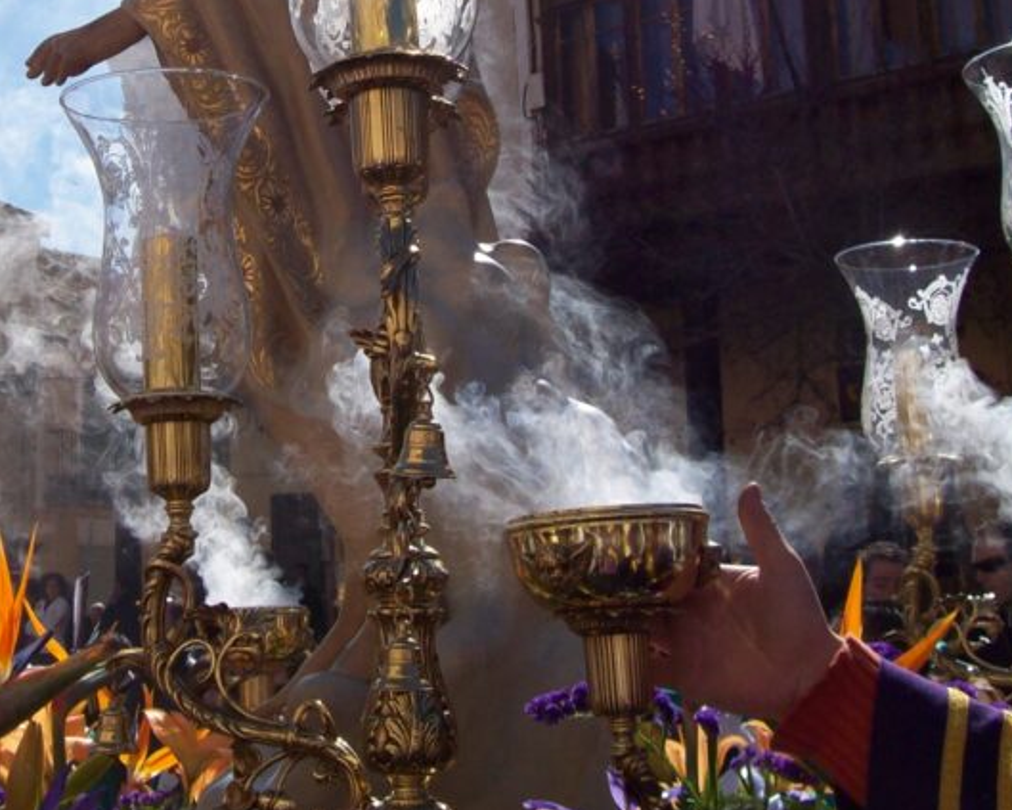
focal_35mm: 68
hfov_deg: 27.5
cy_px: 85
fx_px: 2036
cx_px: 243
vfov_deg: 22.0
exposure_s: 1/948
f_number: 4.8
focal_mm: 6
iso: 80
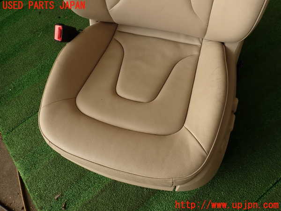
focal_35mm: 25
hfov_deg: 69.4
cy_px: 106
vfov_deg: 54.9
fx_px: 203
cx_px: 140
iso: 100
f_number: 2.8
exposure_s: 1/100
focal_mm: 4.5
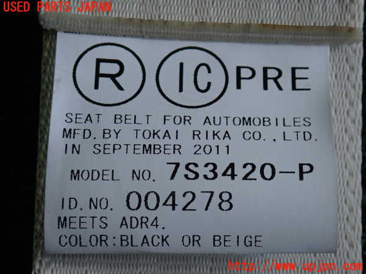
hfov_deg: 19.6
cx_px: 183
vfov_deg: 14.8
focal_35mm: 100
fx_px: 1057
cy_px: 137
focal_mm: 18
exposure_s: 1/125
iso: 200
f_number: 4.9
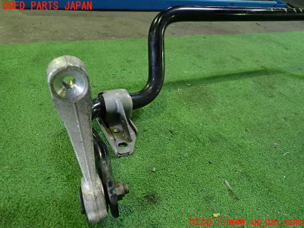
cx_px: 152
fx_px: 263
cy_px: 114
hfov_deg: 60.0
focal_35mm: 30
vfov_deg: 46.8
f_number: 2.3
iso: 500
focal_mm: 5.4
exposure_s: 1/30
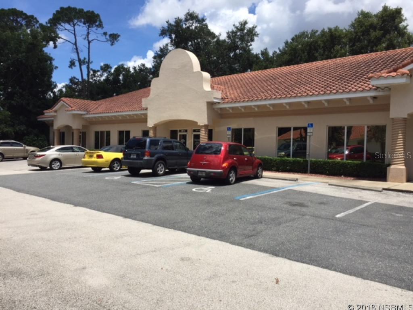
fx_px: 346
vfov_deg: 48.2
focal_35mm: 29
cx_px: 206
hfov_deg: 61.7
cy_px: 155
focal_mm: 4.15
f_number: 2.2
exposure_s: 1/2639
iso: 32
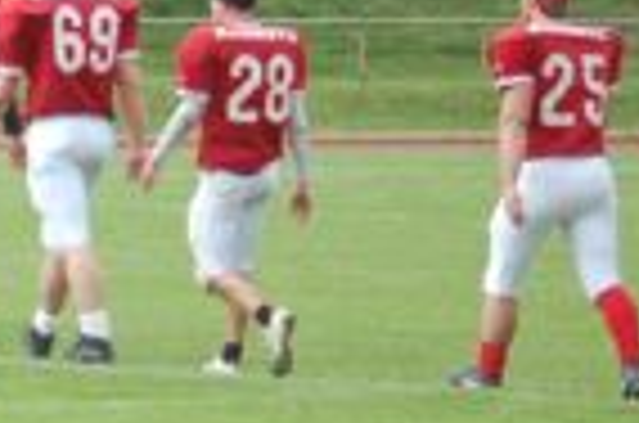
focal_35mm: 336
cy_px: 153
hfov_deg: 6.1
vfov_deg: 4.1
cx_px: -340
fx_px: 5951
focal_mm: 70
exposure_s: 1/640
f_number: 4
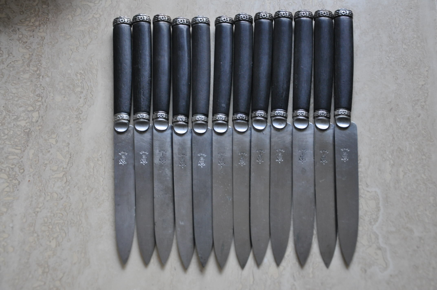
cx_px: 218
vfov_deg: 18.1
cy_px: 145
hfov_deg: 27.0
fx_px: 909
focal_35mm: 75
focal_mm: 50
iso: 800
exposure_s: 1/40
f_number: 5
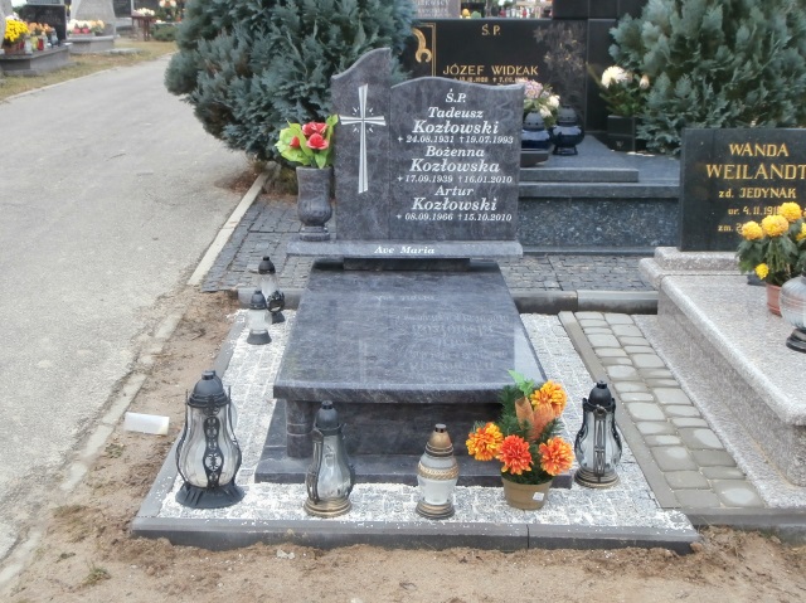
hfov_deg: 49.0
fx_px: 884
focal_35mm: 38
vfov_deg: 37.7
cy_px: 302
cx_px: 403
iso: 100
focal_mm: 6.67
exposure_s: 1/60
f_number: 3.9
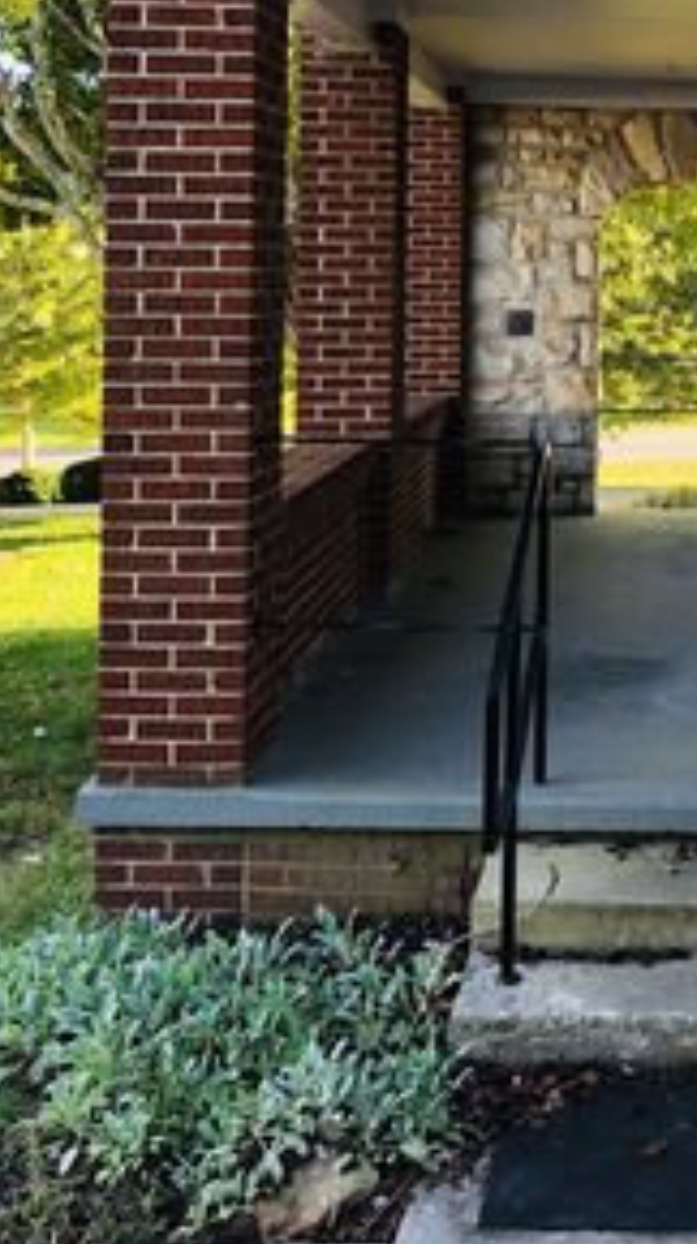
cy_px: 278
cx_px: 673
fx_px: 1647
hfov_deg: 23.1
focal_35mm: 50
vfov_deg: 40.0
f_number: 1.8
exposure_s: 1/120
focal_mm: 4
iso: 50
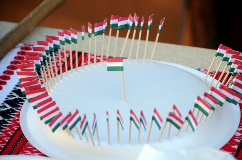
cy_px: 80
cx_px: 121
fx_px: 2014
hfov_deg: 6.9
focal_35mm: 300
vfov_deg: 4.6
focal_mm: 200
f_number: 5.6
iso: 400
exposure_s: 1/125
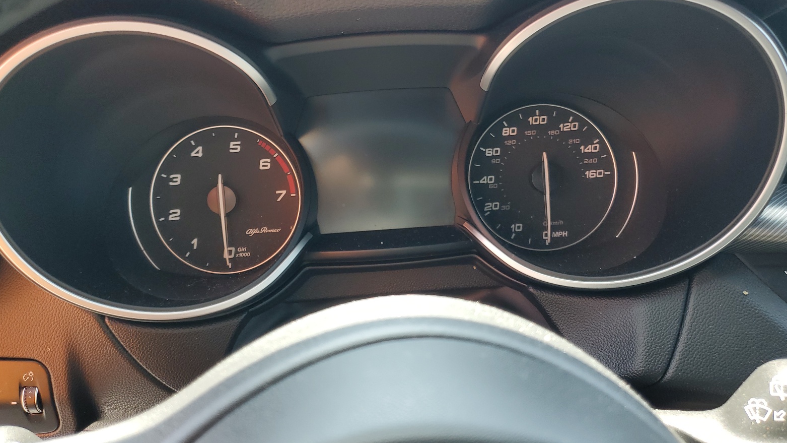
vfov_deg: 40.0
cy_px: 177
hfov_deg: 66.1
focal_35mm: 29
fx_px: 605
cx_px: 391
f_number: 1.5
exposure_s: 1/120
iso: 55
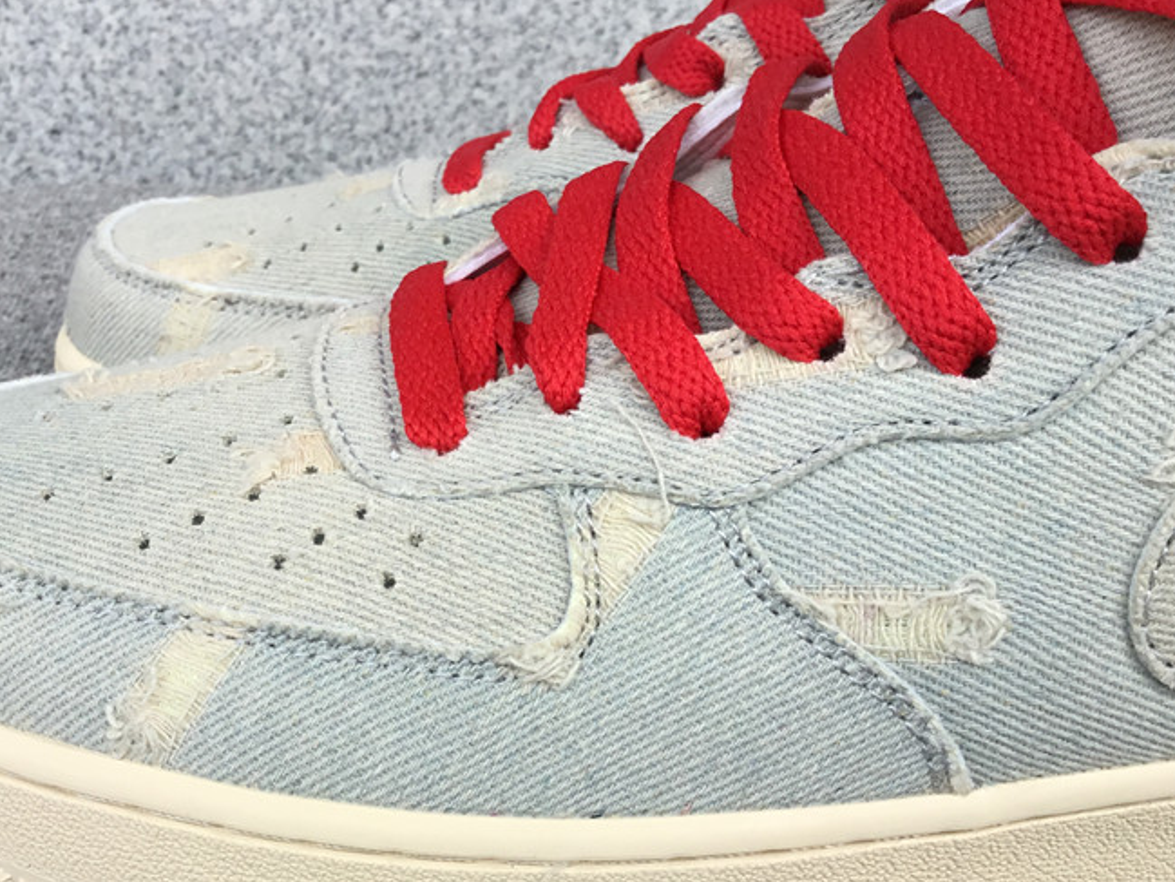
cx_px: 482
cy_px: 573
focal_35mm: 43
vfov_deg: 33.4
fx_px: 1460
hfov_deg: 43.7
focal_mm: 3.3
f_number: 2.4
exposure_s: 1/360
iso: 25
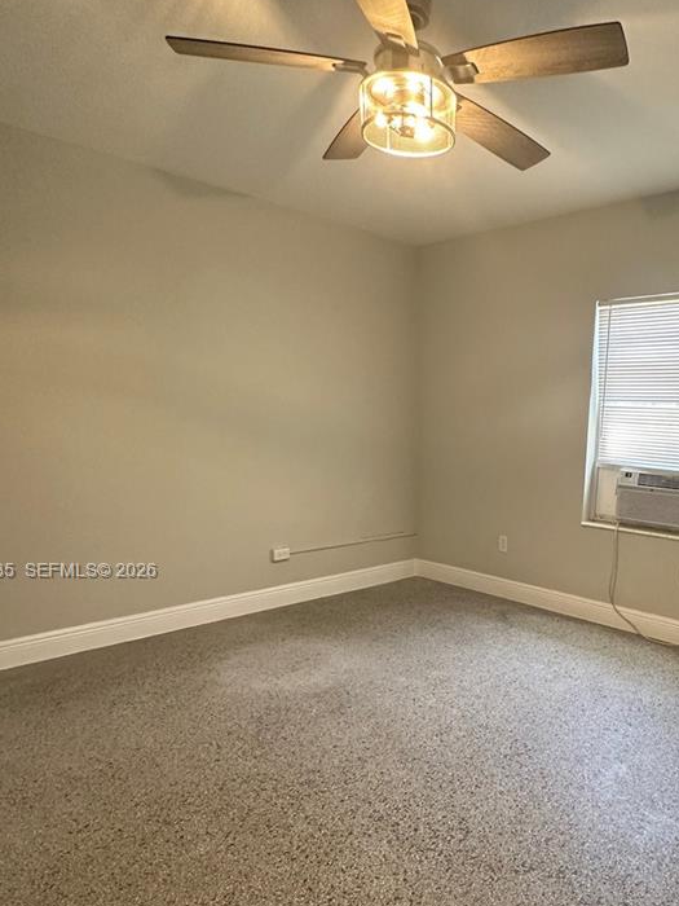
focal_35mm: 24
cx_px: 499
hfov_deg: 54.5
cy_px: 572
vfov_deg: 70.3
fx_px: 628
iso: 250
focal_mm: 2.22
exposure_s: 1/60
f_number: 2.2
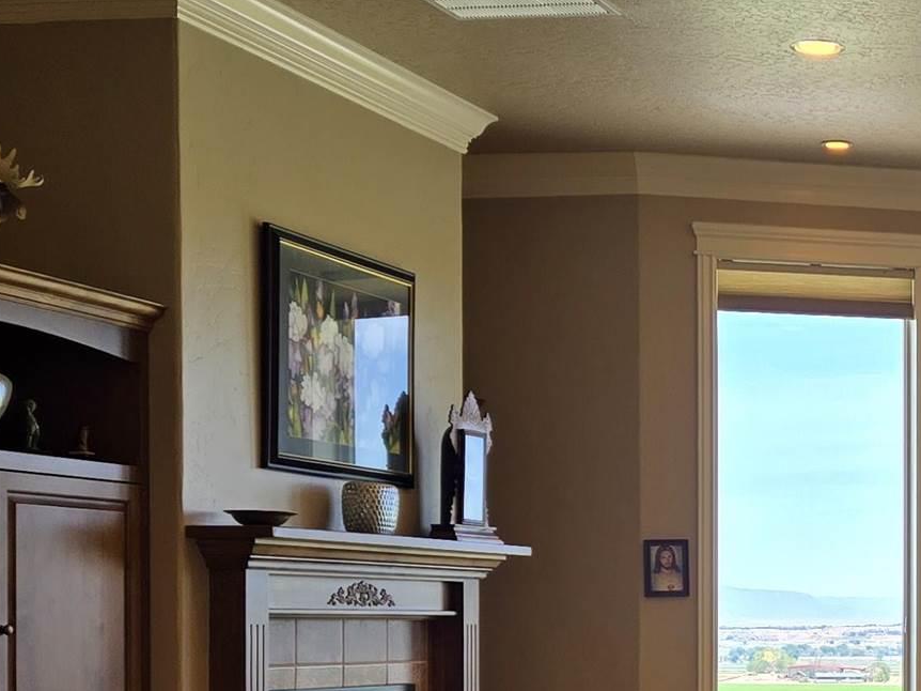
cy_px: 627
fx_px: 2181
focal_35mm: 82
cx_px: 1078
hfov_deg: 22.2
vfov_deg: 17.7
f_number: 1.8
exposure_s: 1/247
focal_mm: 5.4
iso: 25
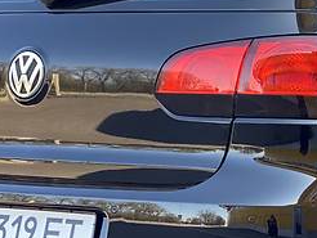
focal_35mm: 169
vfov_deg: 8.8
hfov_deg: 11.5
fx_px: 1549
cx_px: 363
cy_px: 187
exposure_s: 1/122
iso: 100
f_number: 2
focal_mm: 6
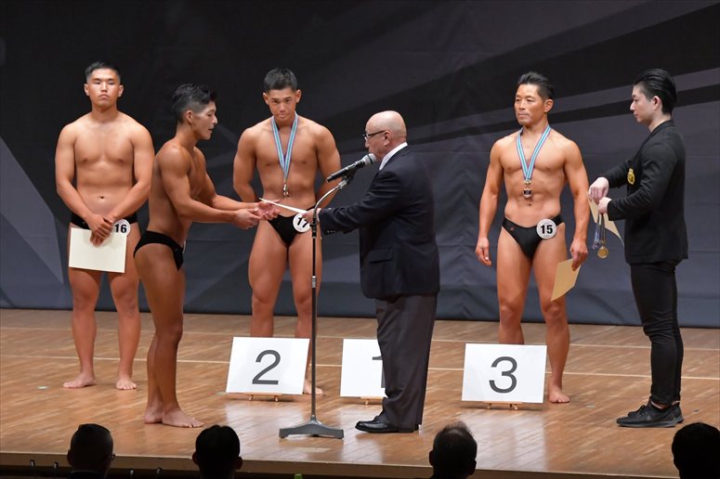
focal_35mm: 225
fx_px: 4498
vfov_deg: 6.1
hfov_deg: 9.2
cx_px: 360
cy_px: 240
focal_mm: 150
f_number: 5.6
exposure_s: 1/400
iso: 6400
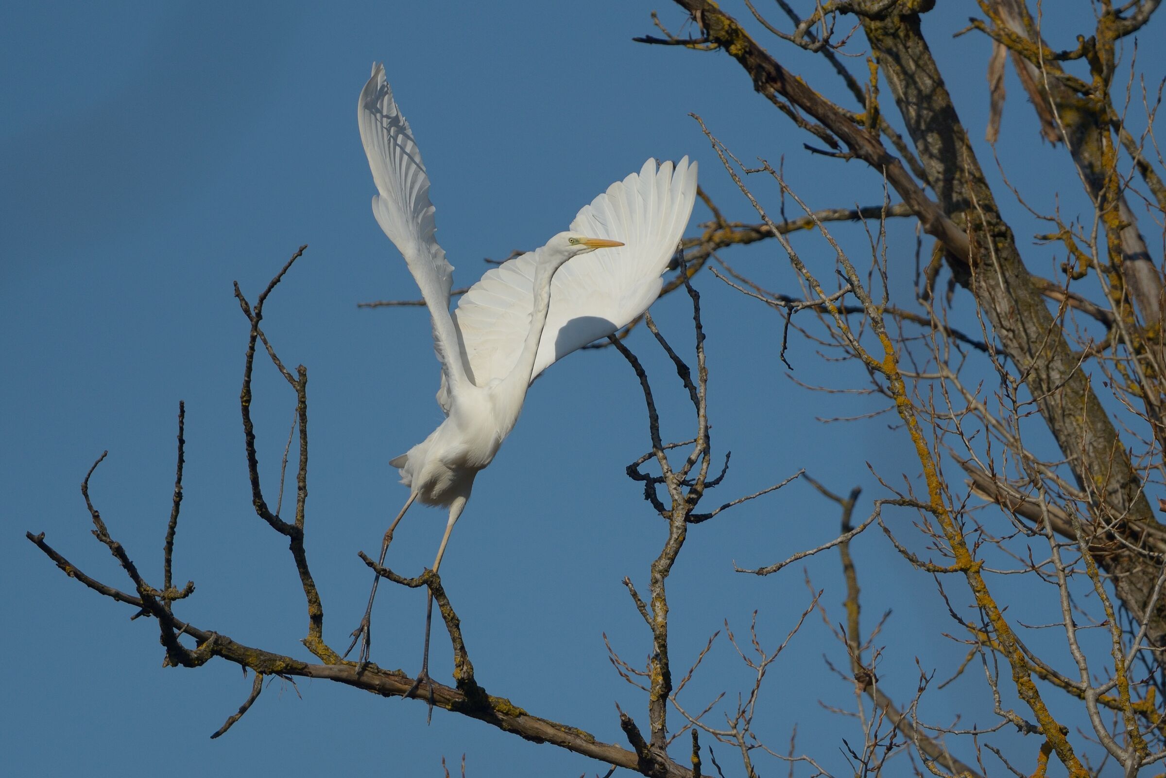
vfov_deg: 1.6
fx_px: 27528
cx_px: 583
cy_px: 389
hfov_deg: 2.4
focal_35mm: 850
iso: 800
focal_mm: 850
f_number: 6.3
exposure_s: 1/8000
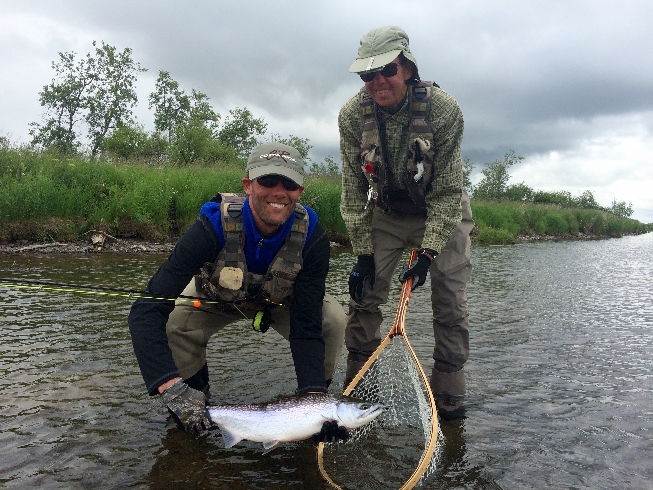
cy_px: 245
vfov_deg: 48.2
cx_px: 326
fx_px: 547
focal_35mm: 29
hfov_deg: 61.7
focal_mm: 4.15
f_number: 2.2
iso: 32
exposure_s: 1/1140
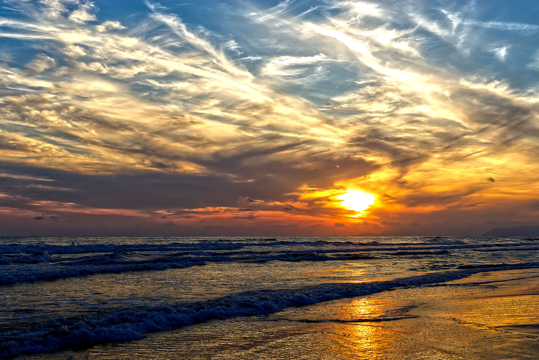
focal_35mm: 47
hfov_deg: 41.7
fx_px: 704
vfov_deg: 28.5
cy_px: 240
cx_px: 322
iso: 100
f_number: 6.3
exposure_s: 1/200
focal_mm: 35
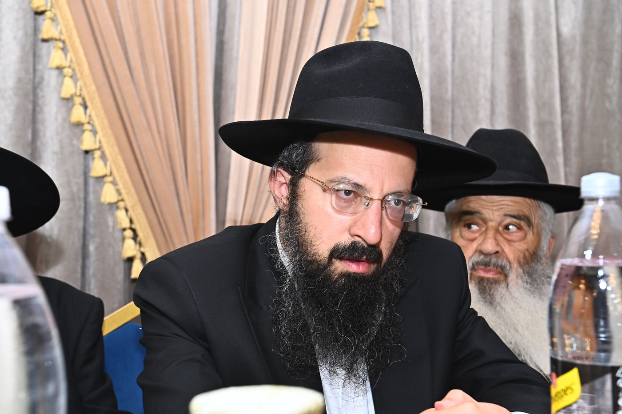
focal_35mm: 60
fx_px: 1036
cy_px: 207
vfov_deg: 22.6
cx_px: 311
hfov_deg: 33.4
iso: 1250
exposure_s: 1/160
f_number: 7.1
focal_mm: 60
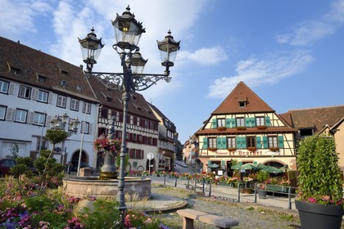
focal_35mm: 24
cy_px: 114
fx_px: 229
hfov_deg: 73.7
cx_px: 172
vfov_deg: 53.1
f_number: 11
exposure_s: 1/200
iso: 200
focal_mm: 24
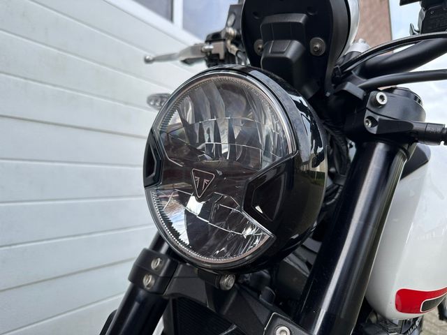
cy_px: 168
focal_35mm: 24
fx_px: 310
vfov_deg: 56.8
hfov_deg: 71.6
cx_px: 224
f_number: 1.78
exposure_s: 1/779
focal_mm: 6.86
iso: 80
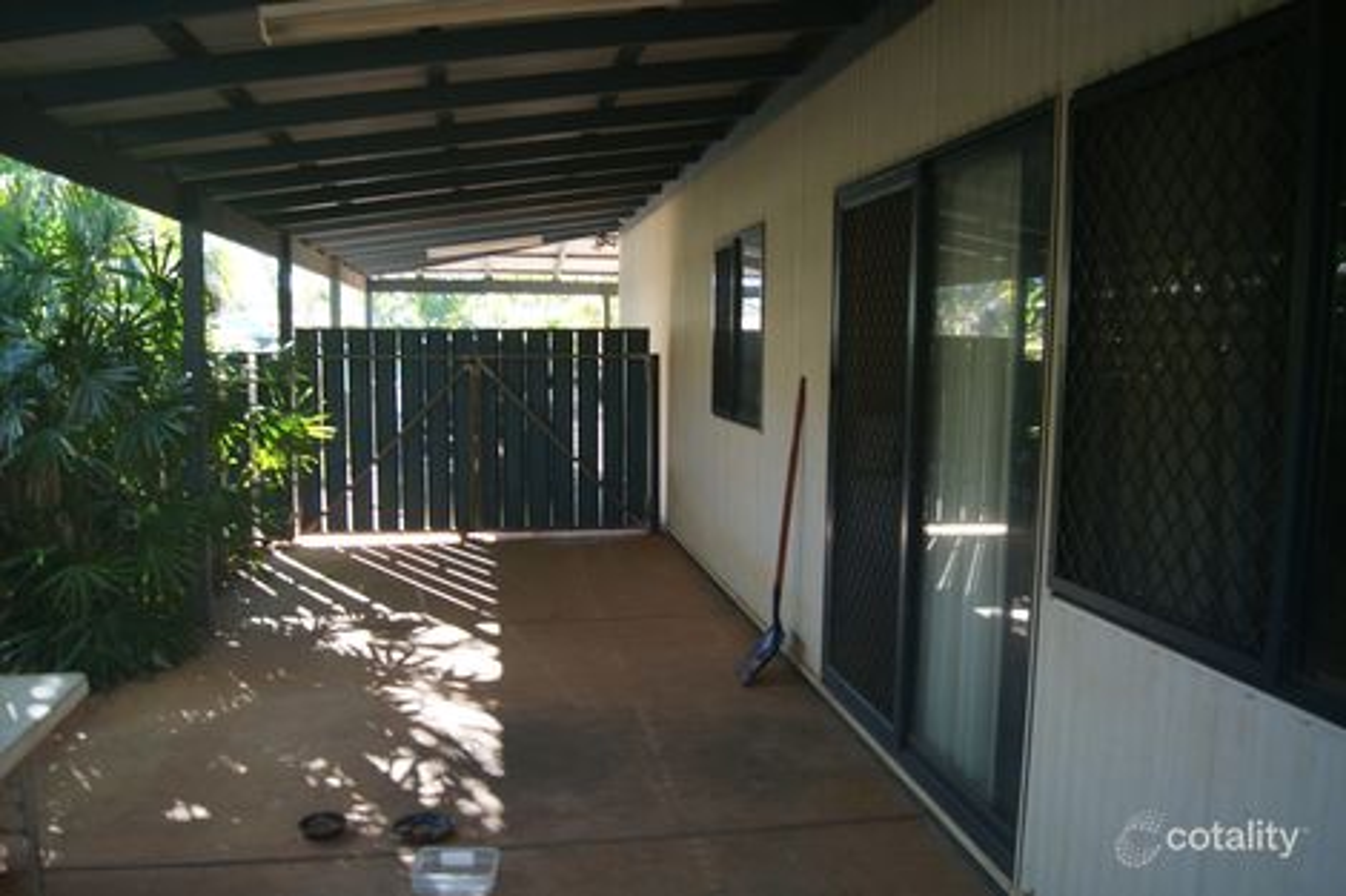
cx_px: 673
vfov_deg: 47.9
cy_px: 448
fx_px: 1009
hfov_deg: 67.4
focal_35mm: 27
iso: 100
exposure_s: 1/30
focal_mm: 18
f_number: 3.5
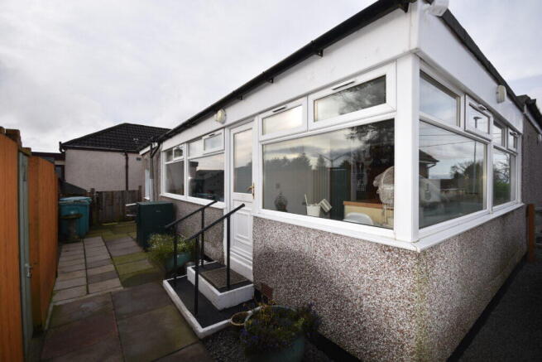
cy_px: 181
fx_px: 226
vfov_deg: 77.4
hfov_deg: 100.4
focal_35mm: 15
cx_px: 271
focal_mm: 10
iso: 100
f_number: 6.3
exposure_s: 1/160
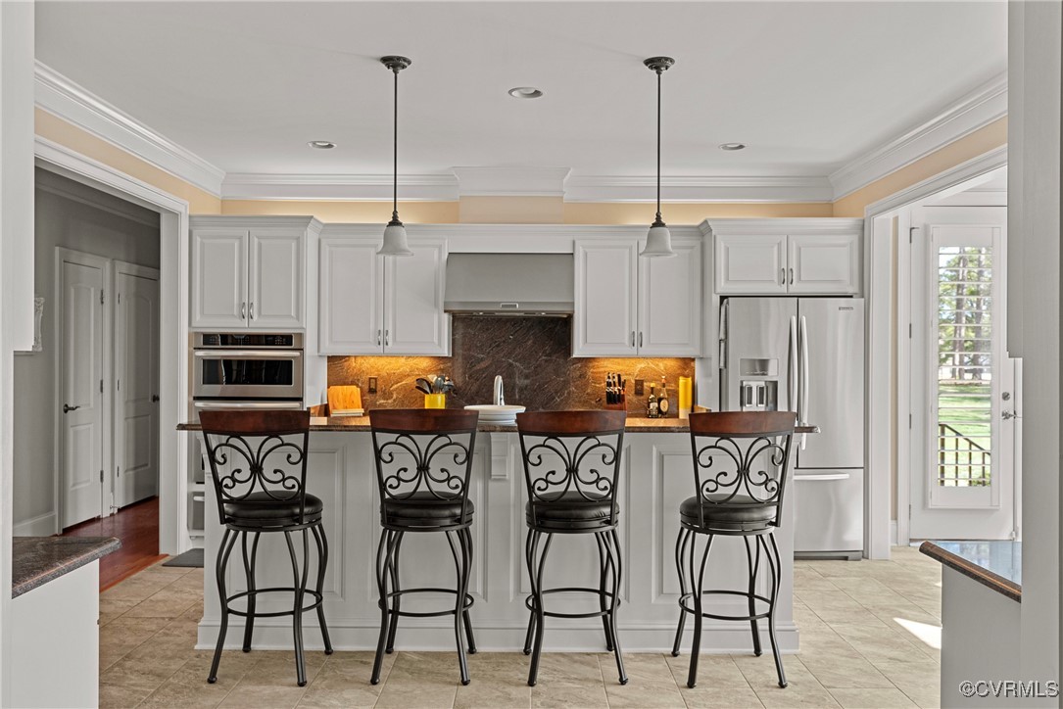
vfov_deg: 45.0
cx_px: 532
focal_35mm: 29
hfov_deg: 63.6
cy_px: 354
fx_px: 856
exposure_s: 1/5
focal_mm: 29
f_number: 8
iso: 800
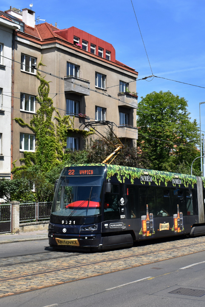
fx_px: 485
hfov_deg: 23.8
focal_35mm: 57
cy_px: 154
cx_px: 141
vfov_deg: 35.2
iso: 200
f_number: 9
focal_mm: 25
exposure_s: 1/320
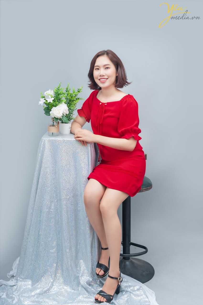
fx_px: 339
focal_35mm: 40
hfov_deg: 33.4
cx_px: 102
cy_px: 152
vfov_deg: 48.5
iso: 100
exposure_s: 1/200
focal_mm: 40
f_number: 5
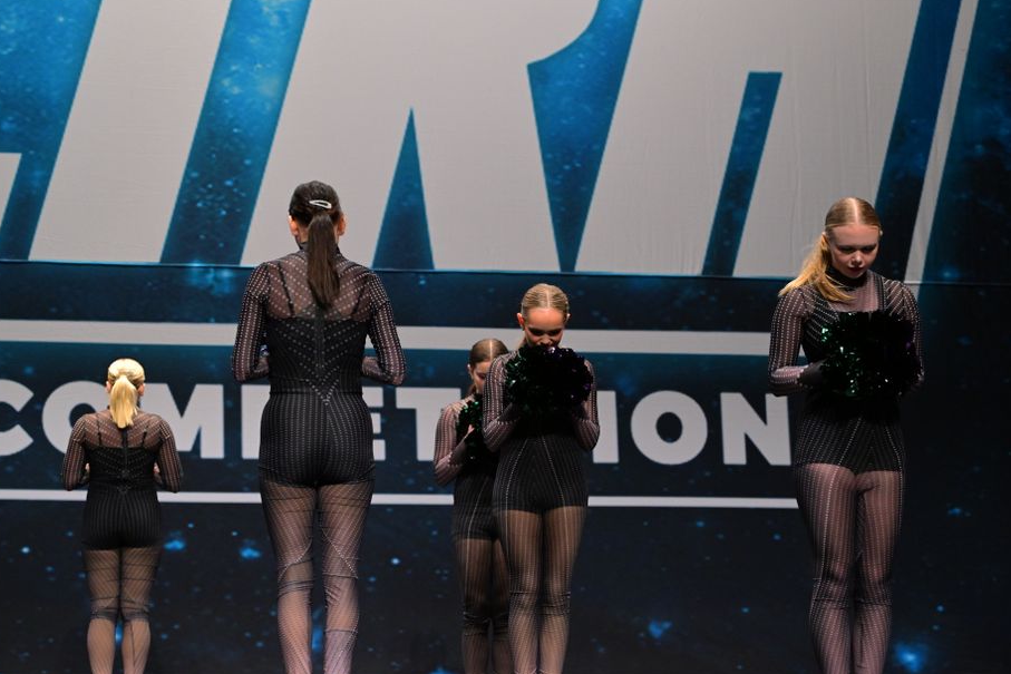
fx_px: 2219
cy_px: 373
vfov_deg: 17.3
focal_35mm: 79
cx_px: 500
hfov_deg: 25.7
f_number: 3.5
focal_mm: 70
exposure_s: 1/800
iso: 4000
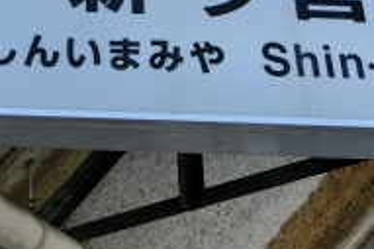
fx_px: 1048
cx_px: 92
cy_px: -69
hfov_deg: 20.1
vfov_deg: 13.1
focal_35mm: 101
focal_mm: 5.2
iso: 80
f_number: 3.7
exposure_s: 1/400
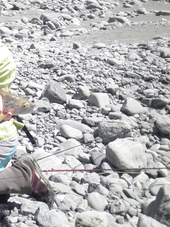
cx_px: -27
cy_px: 79
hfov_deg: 17.3
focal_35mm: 82
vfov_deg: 23.8
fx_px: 537
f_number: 9.6
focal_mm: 8.3
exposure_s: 1/80
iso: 64
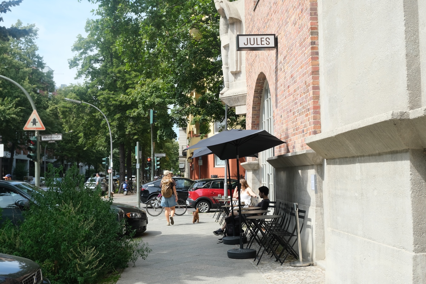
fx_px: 509
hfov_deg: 45.4
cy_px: 142
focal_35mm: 43
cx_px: 213
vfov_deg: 31.2
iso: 320
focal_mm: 28.8
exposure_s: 1/600
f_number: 4.5
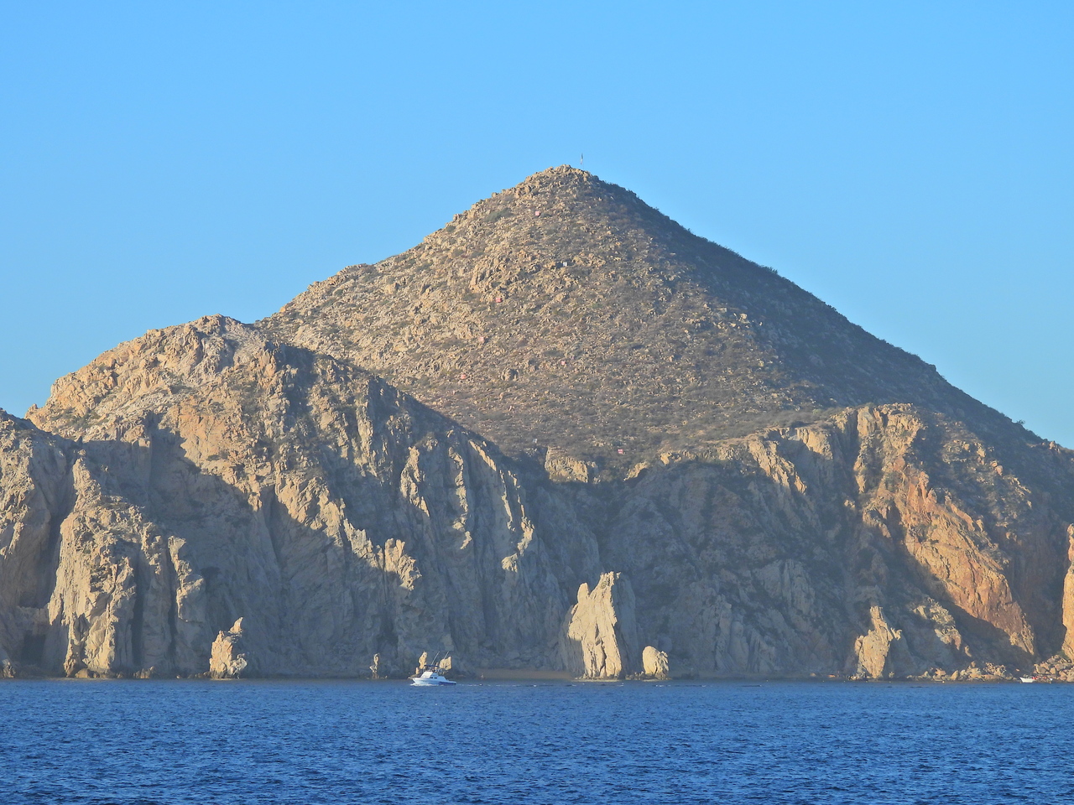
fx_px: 4654
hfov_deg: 13.2
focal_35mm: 150
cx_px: 537
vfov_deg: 9.9
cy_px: 402
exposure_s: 1/1000
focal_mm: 26.8
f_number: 4.5
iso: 100
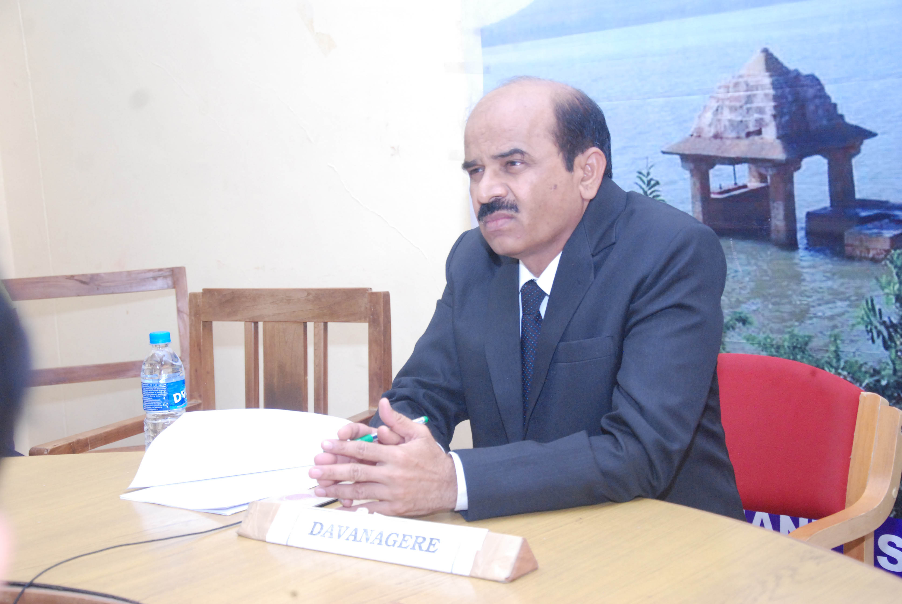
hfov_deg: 35.0
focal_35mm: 57
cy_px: 302
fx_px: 1430
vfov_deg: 23.8
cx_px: 451
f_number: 5.6
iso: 1250
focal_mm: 38
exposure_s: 1/80
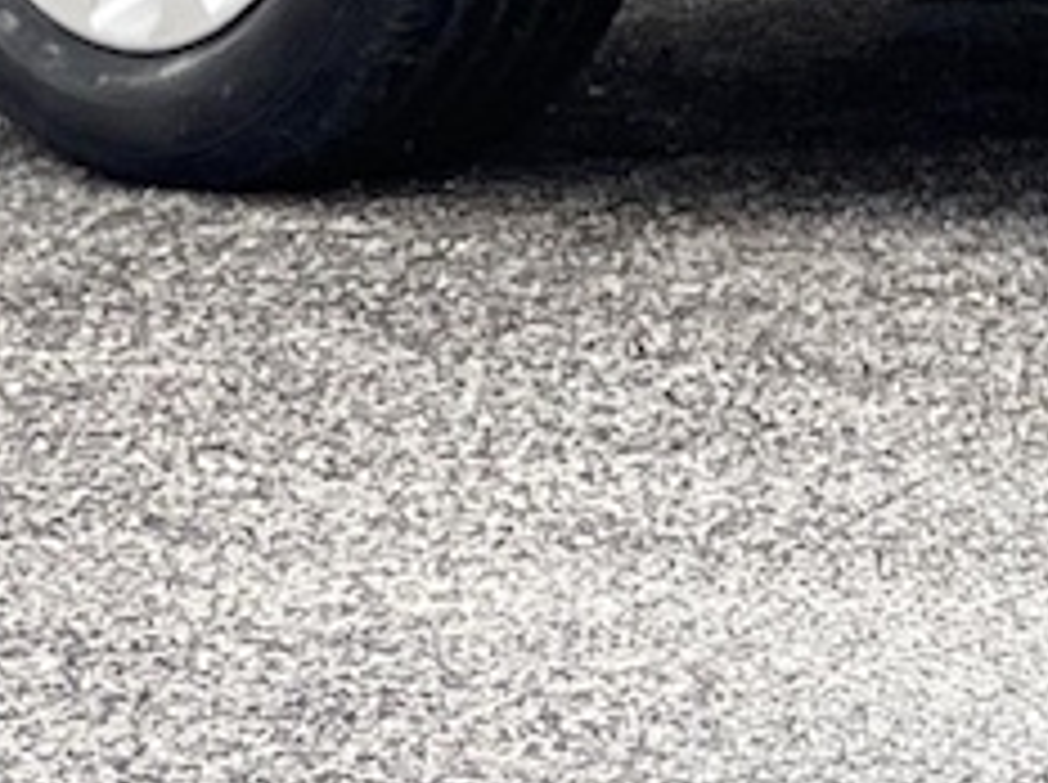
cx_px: 2719
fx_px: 12968
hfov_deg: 4.5
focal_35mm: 429
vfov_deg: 3.4
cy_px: -866
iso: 25
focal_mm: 7.5
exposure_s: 1/121
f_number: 2.2
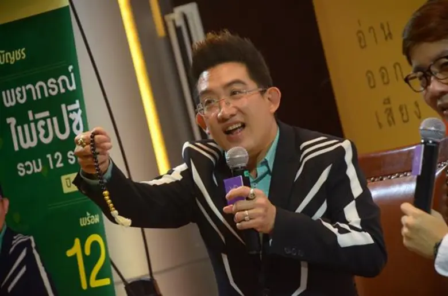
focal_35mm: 202
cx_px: 224
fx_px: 2514
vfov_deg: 6.7
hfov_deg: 10.2
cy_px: 148
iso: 1600
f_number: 5.6
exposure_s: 1/100
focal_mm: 135
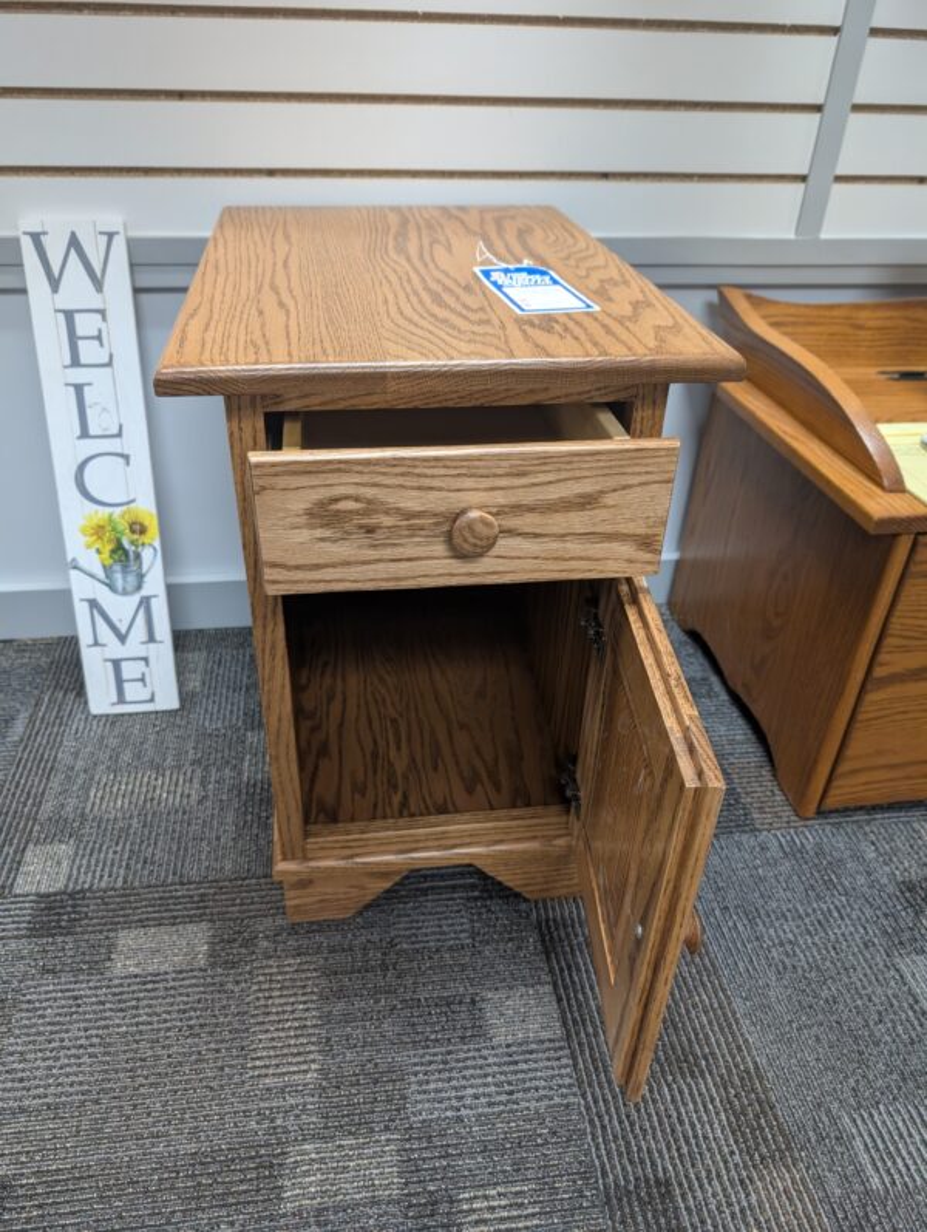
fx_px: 855
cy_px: 616
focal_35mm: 24
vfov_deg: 71.5
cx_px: 464
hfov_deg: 56.9
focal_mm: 6.9
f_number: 1.68
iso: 276
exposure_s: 1/120
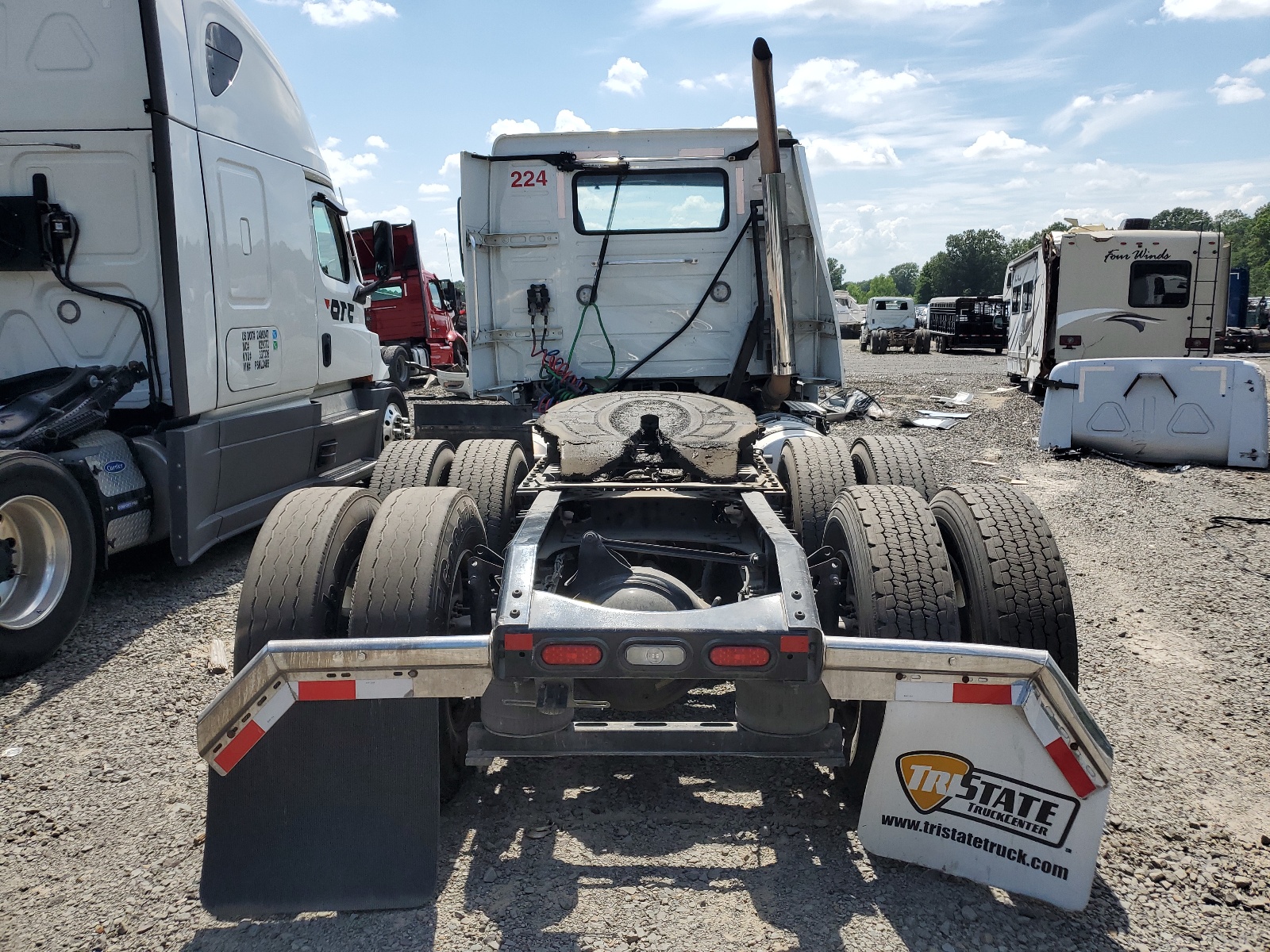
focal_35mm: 26
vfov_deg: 53.1
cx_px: 635
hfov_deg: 67.3
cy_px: 476
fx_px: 954
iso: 50
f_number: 1.5
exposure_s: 1/3333
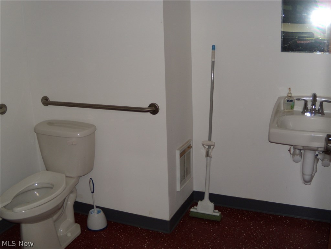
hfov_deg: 51.4
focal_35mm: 36
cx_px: 166
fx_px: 344
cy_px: 124
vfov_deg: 39.7
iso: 80
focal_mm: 6.4
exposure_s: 1/30
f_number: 3.6
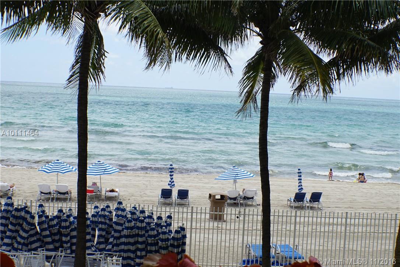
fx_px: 933
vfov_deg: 16.3
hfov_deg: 24.2
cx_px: 200
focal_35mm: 84
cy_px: 134
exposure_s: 1/125
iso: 100
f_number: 11
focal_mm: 56
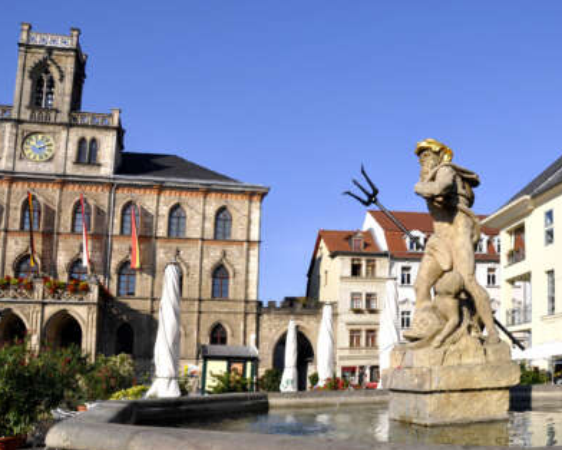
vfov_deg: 47.1
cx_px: 325
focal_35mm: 31
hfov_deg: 56.9
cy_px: 227
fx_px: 516
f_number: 14
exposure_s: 1/200
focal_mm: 18
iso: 200
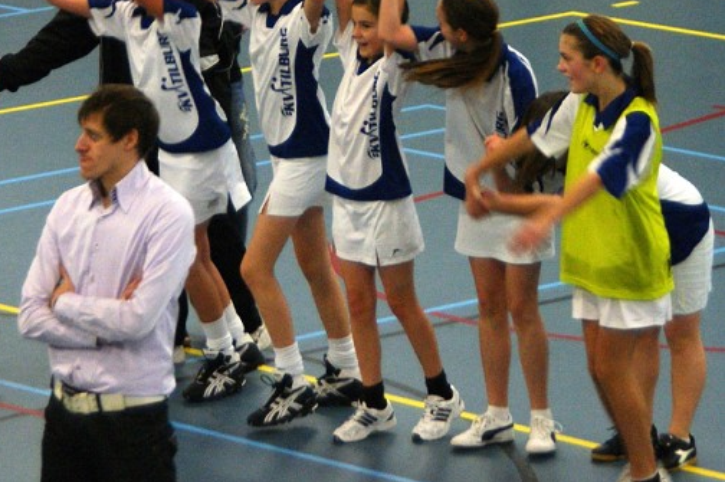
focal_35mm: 200
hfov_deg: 10.3
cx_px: 160
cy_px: 109
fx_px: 4019
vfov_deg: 6.9
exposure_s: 1/100
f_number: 5.6
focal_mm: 85
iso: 800
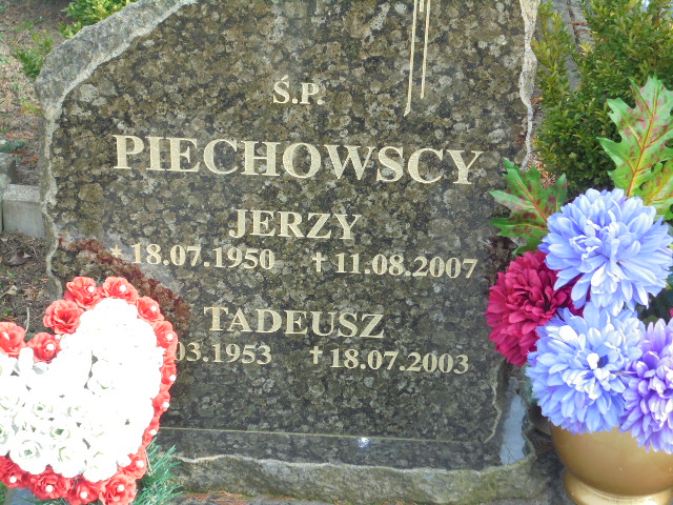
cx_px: 336
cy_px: 252
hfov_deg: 26.7
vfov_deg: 20.2
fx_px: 1419
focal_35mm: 73
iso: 100
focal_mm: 13.1
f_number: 6.1
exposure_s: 1/60
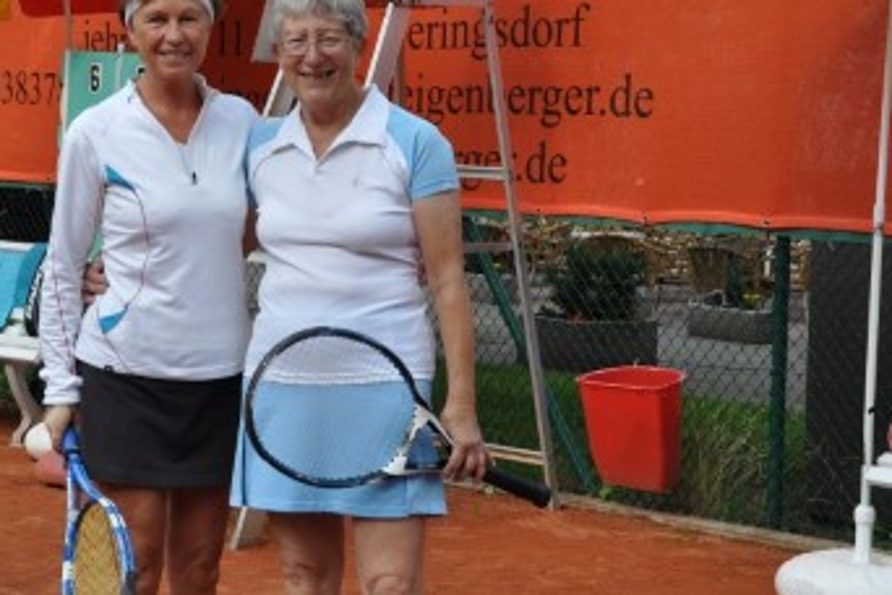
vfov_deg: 13.7
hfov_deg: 20.3
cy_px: 271
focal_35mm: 100
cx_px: 266
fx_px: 2478
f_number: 9
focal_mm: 38
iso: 200
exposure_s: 1/320
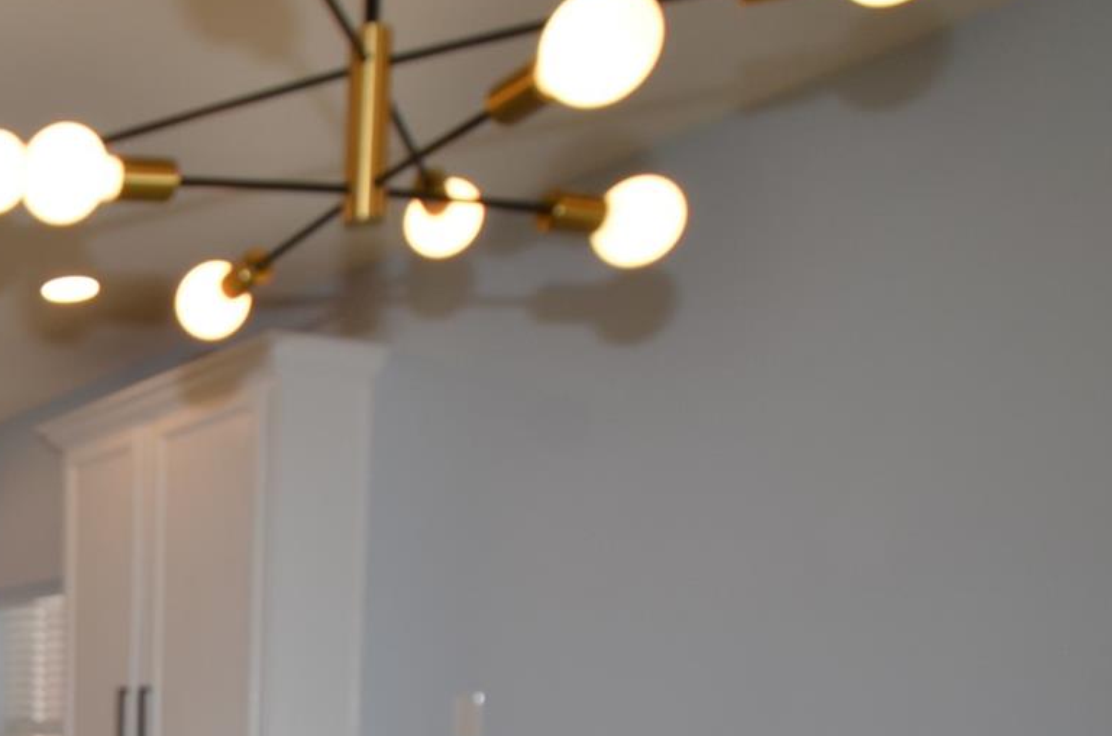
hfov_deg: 38.6
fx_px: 1232
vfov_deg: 29.3
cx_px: -158
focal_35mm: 40
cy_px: 850
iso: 180
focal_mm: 10
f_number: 5.6
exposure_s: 1/125
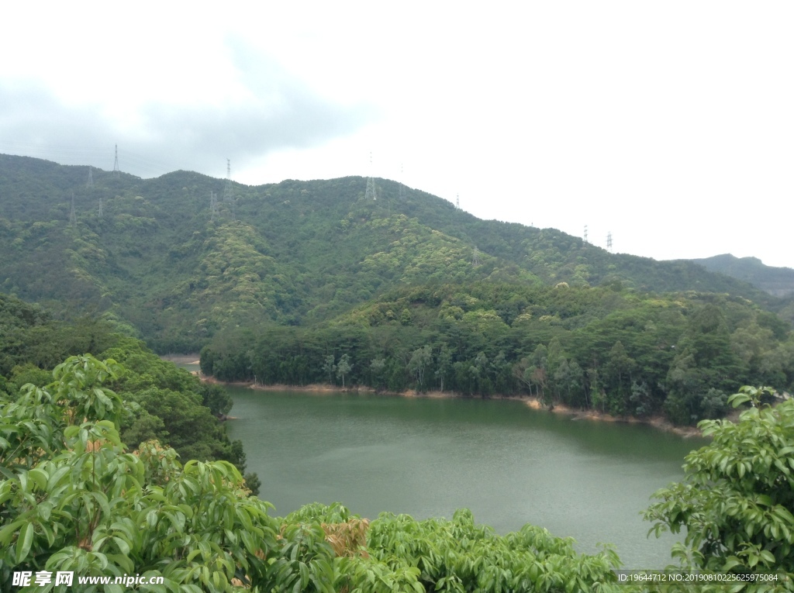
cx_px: 397
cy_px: 296
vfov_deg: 42.8
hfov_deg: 55.4
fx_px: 756
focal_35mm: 33
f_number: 2.4
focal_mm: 3.3
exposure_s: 1/291
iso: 25
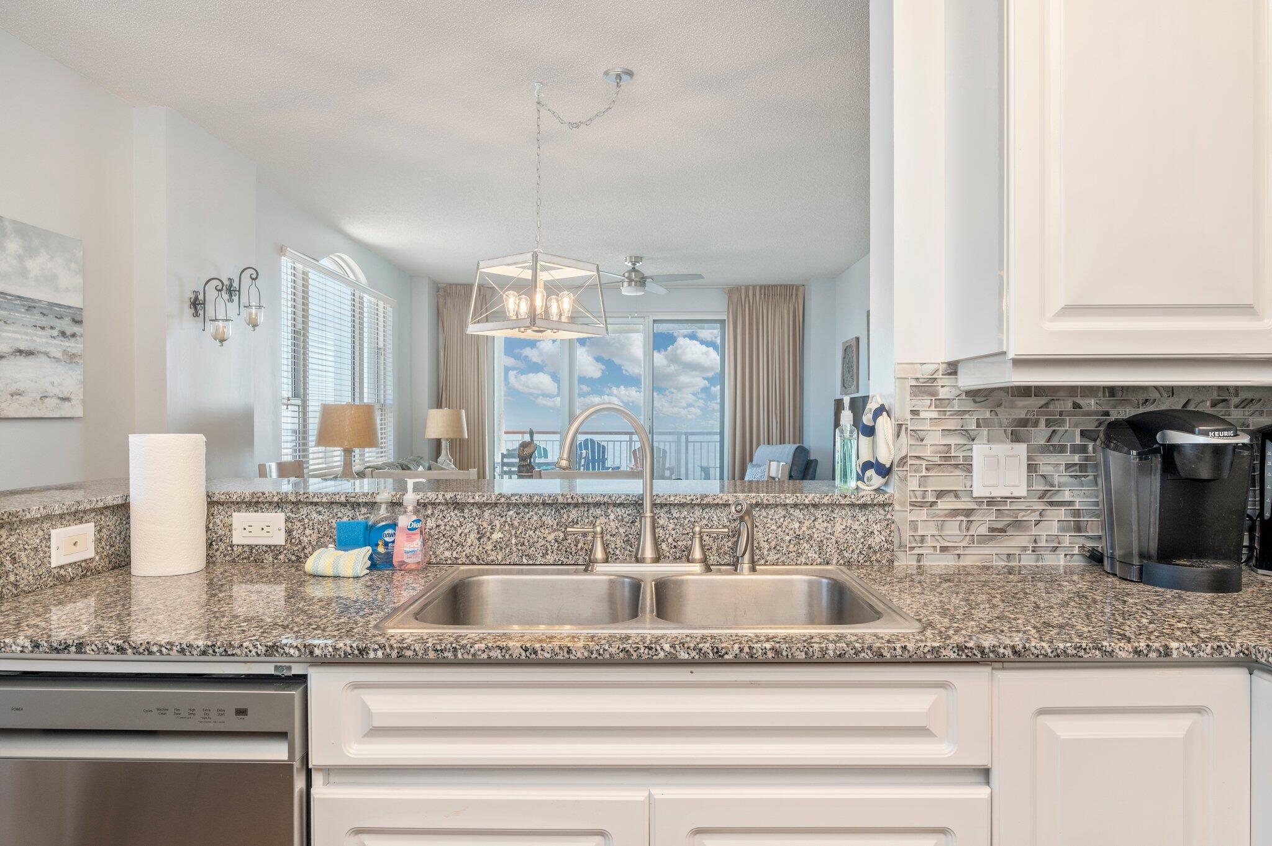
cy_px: 423
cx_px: 636
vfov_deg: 57.1
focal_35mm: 22
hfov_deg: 78.6
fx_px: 777
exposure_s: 1/30
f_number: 9
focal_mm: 22
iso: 200
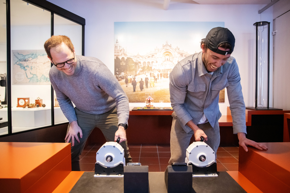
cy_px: 96
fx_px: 193
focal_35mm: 24
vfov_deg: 53.1
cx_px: 145
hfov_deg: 73.7
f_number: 2.8
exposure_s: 1/125
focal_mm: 24
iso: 4000
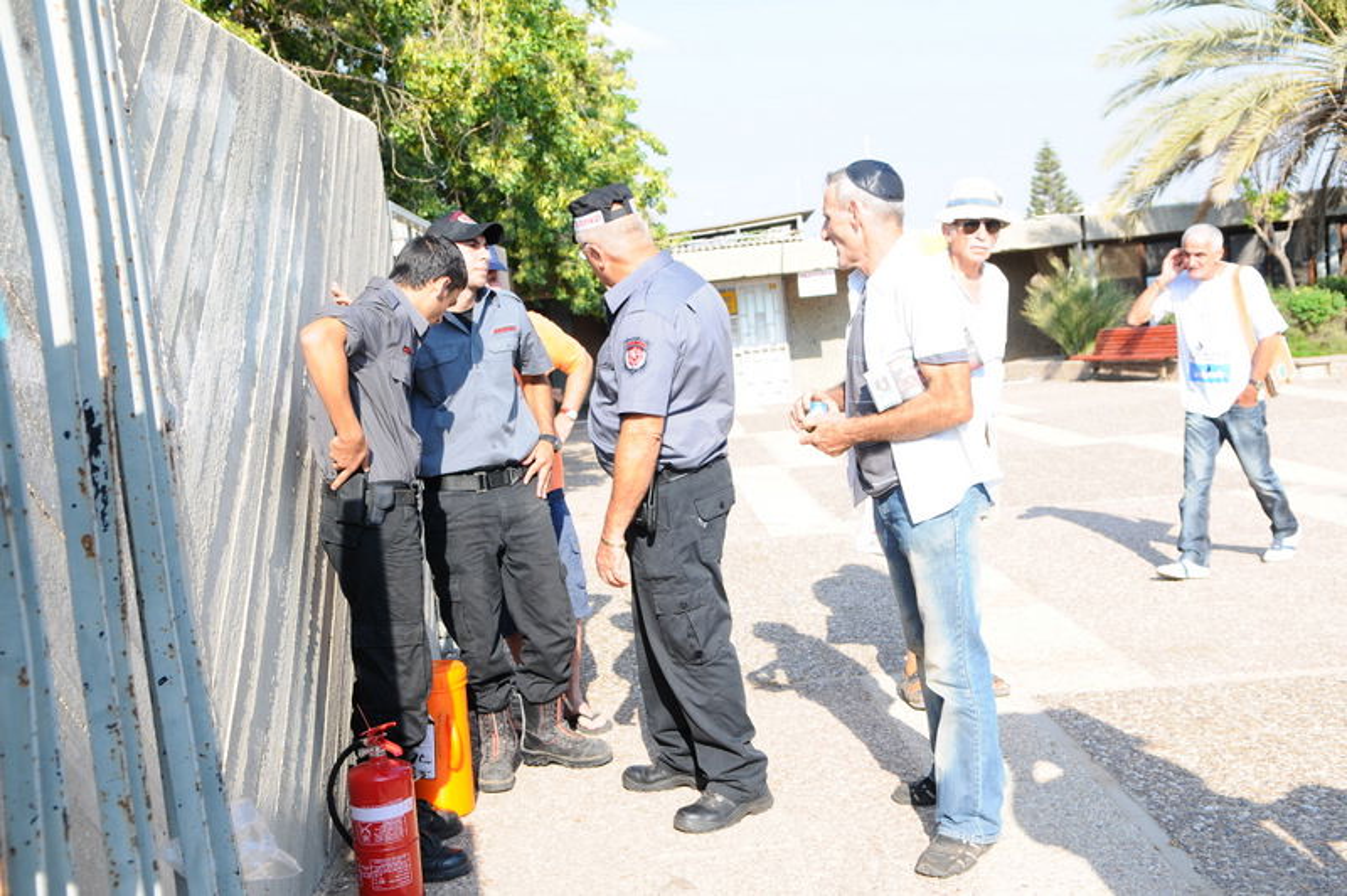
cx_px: 674
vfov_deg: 34.2
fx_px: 1458
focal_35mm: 39
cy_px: 448
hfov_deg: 49.6
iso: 200
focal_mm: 26
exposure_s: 1/500
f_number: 4
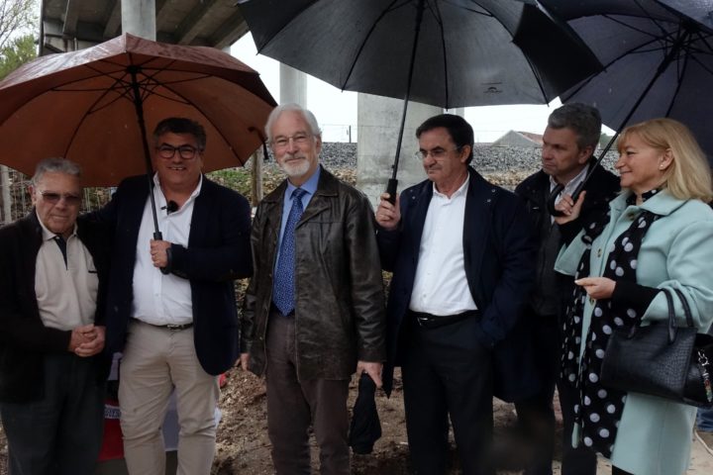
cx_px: 356
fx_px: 574
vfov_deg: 45.0
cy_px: 238
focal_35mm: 29
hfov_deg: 63.7
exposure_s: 1/1000
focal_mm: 10.49
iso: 2000
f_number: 5.6
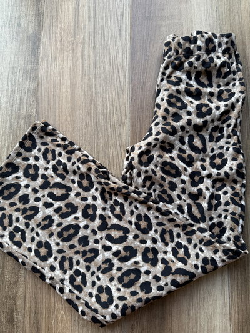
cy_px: 166
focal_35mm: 24
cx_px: 125
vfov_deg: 71.6
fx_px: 231
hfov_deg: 56.8
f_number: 1.78
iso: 50
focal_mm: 6.76
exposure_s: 1/145
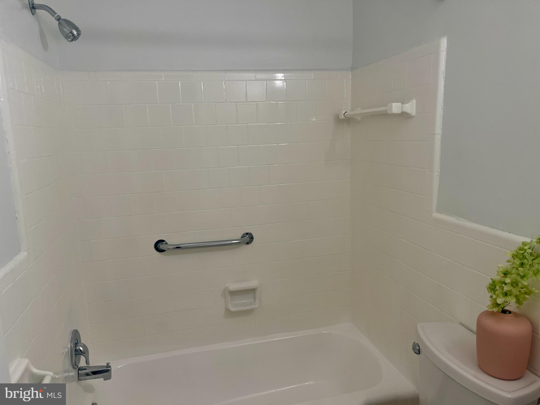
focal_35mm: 25
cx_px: 270
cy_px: 202
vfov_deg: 54.9
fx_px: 390
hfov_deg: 69.4
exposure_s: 1/120
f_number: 1.6
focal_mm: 5.1
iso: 100
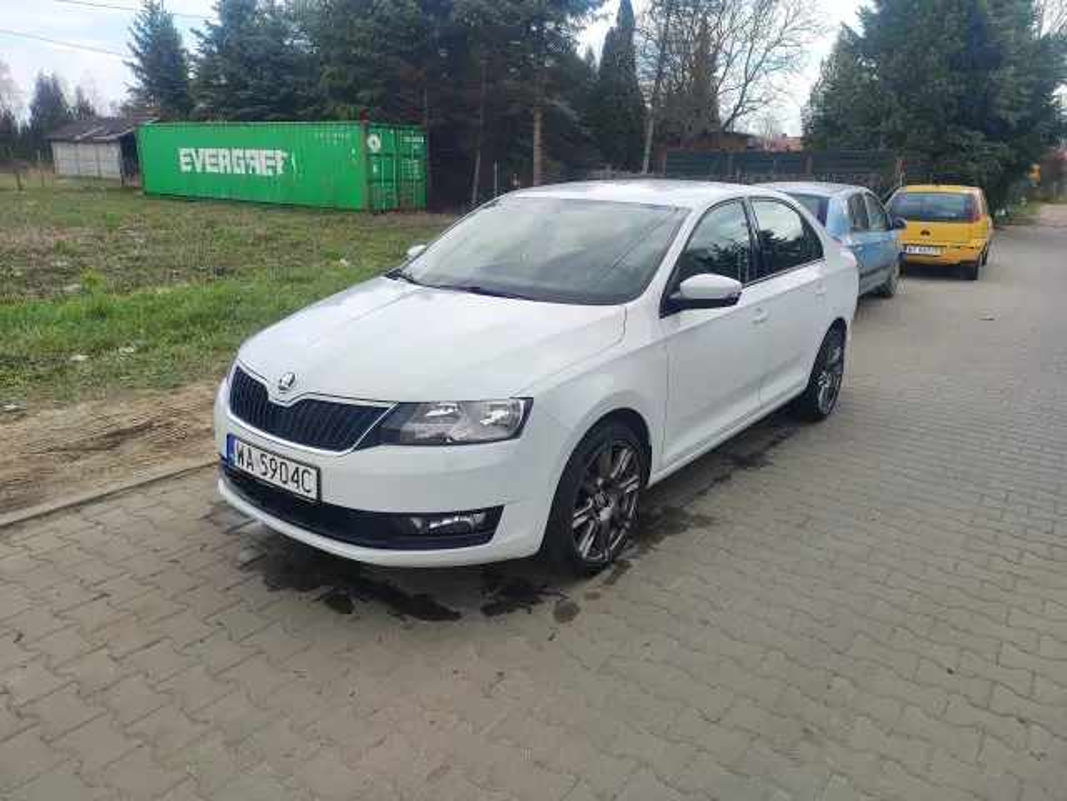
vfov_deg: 56.8
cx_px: 534
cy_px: 400
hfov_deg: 71.6
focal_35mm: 24
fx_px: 740
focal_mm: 5.89
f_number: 1.89
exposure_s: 1/354
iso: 50
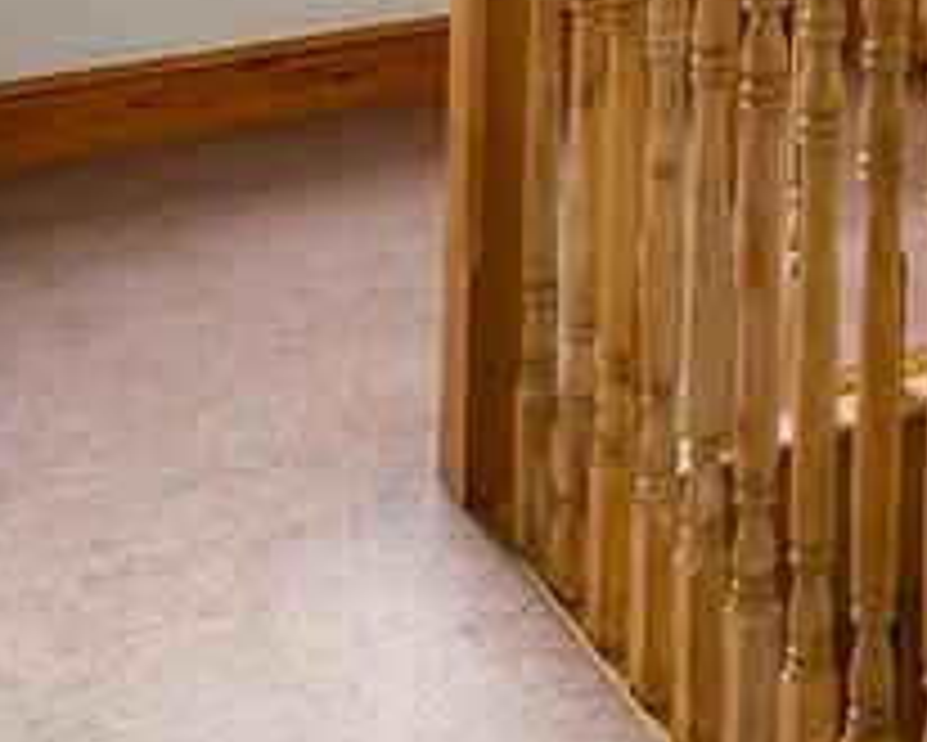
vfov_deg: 17.7
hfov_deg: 24.7
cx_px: 1098
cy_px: -587
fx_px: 1921
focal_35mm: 70
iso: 160
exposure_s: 1/15
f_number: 7.1
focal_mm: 10.3
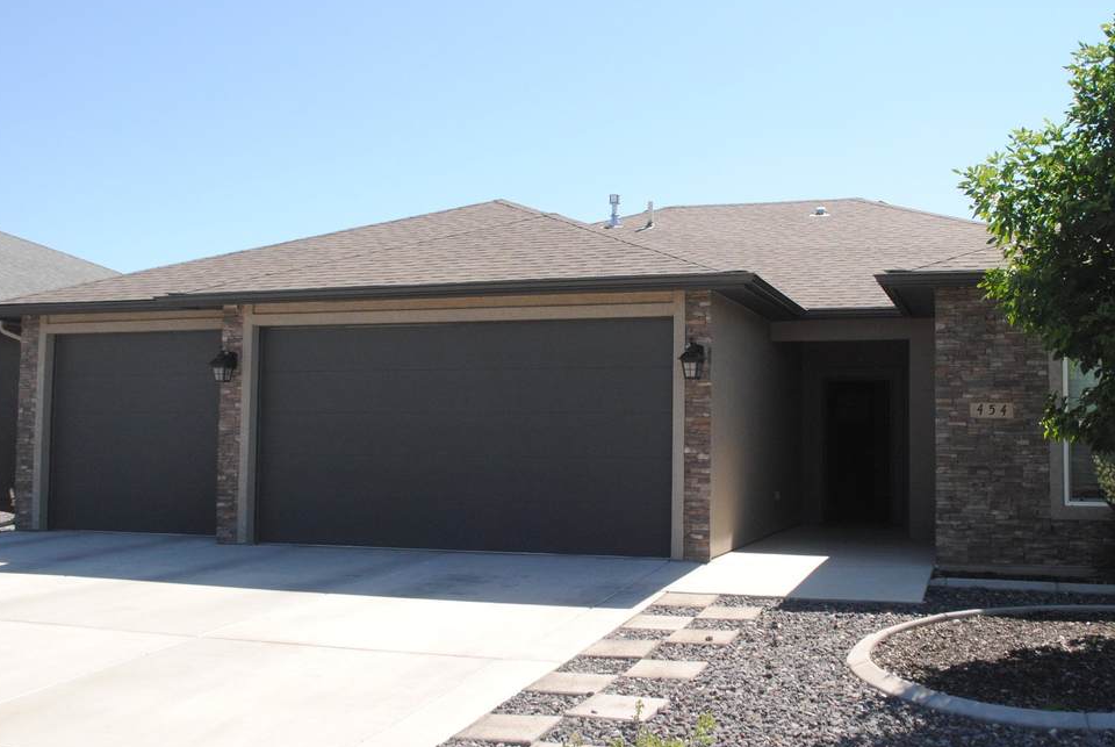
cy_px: 339
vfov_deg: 37.0
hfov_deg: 52.7
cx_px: 670
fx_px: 1117
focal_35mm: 36
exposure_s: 1/800
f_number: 7.1
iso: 400
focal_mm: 18
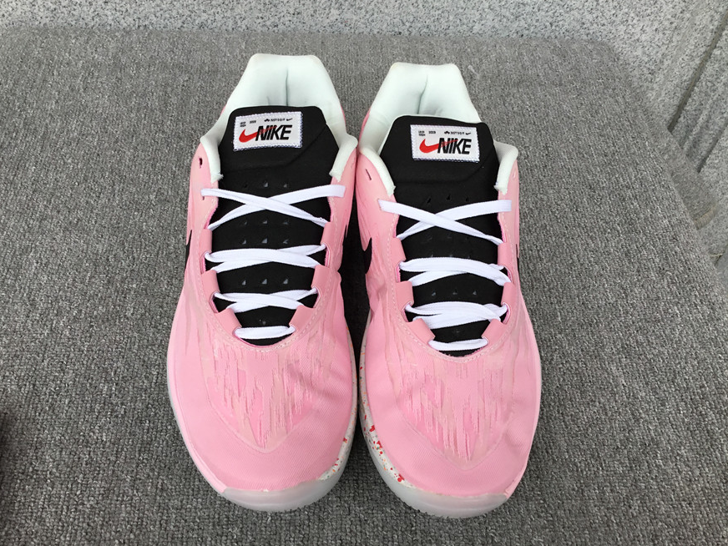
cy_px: 270
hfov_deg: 56.8
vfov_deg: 44.2
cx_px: 353
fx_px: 673
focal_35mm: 32
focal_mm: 3.3
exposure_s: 1/290
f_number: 2.4
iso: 25
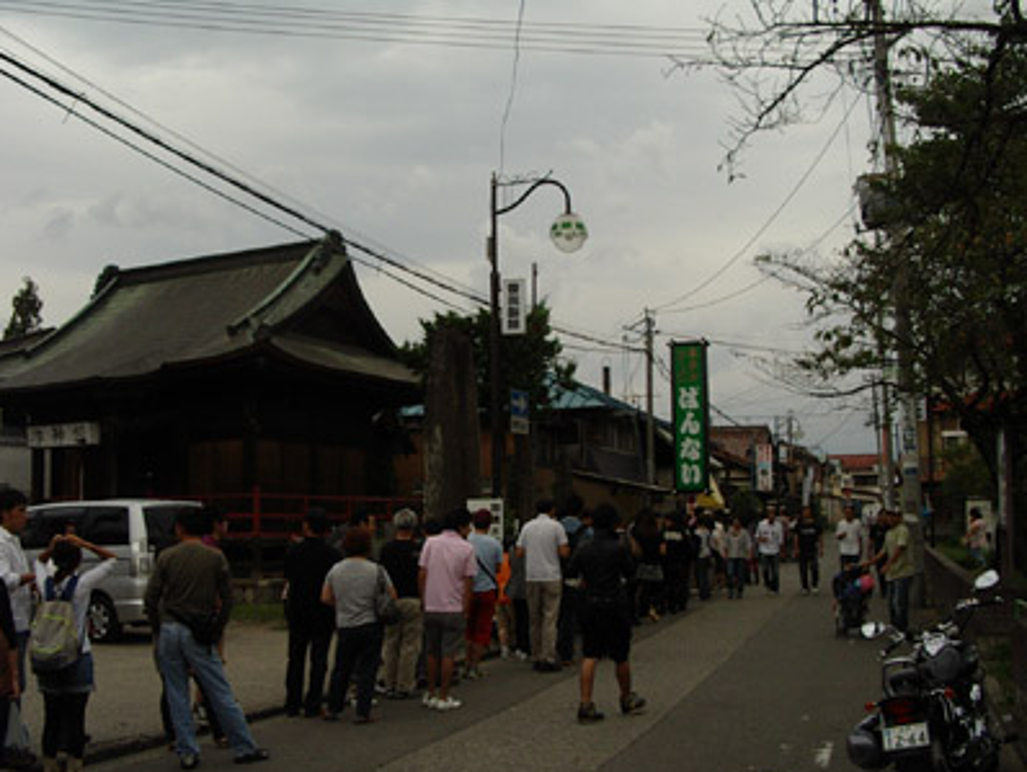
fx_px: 1277
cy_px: 395
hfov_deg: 43.8
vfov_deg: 33.6
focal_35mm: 43
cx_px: 493
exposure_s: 1/400
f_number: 4.8
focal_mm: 5.8
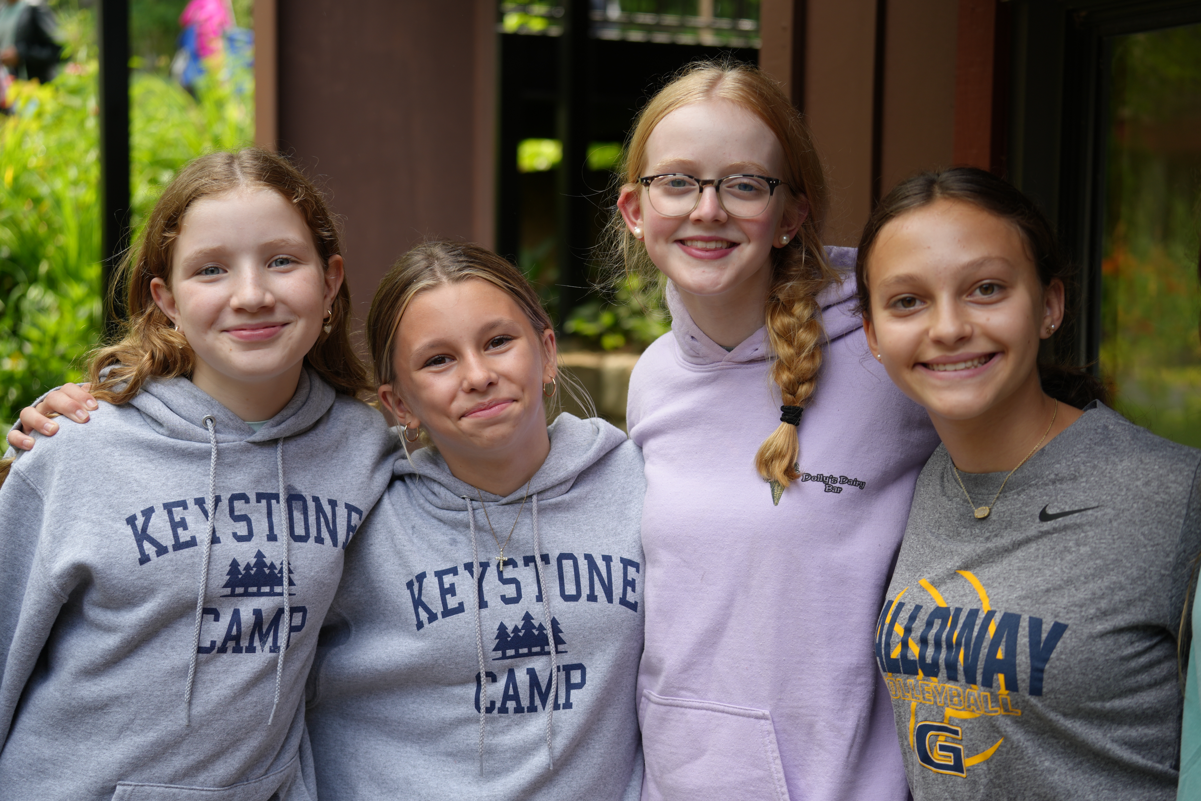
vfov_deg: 19.5
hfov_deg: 28.8
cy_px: 400
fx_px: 2335
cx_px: 600
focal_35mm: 70
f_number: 4.5
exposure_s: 1/160
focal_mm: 70
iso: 125
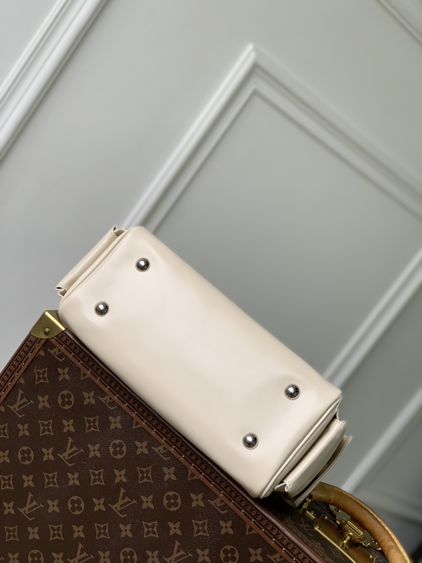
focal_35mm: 52
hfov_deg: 28.0
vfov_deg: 36.8
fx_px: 845
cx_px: 211
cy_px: 282
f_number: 2.4
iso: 64
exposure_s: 1/122
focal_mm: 6
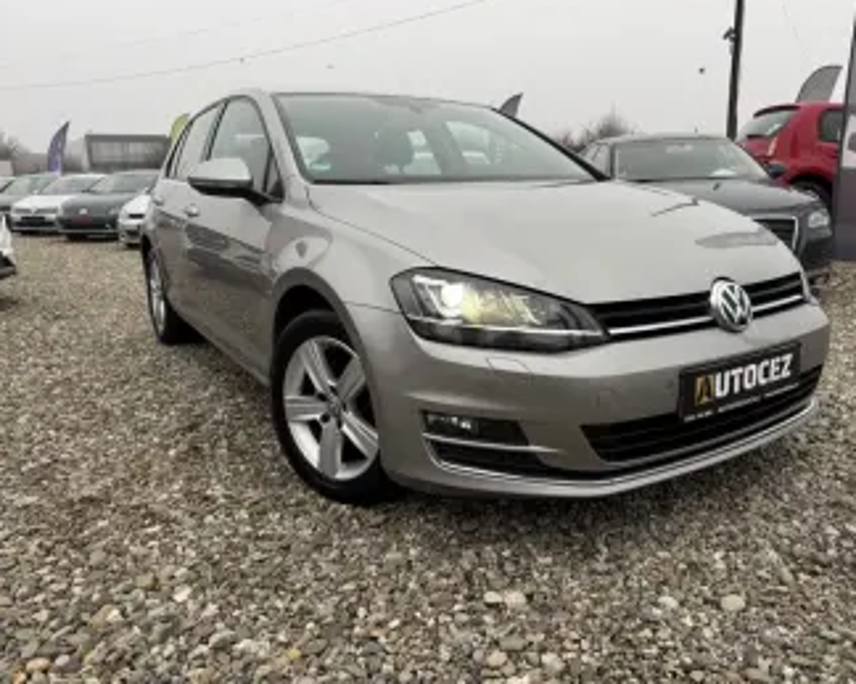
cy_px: 330
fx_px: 658
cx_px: 462
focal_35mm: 26
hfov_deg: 65.9
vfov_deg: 54.9
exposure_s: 1/267
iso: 64
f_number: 1.78
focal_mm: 6.76
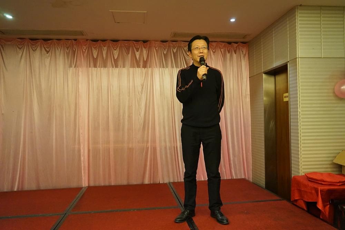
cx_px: 172
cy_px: 115
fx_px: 268
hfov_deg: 65.5
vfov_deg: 46.4
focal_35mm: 28
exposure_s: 1/90
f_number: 4
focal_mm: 28
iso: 6400
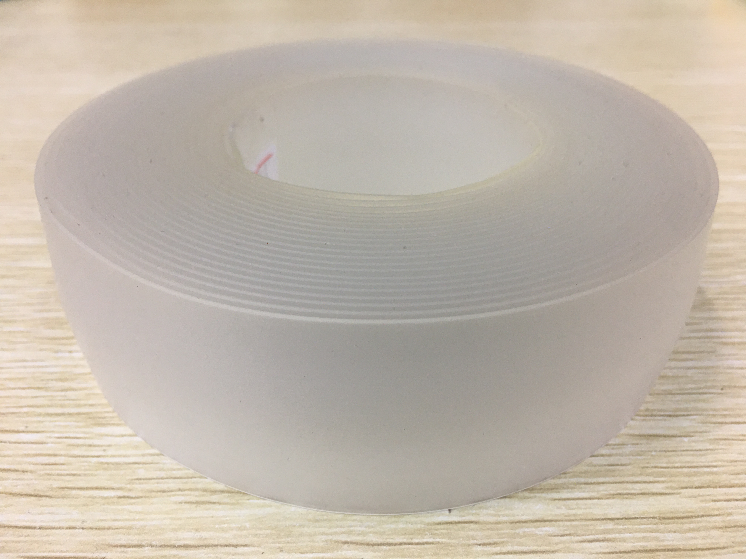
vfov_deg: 48.2
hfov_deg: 61.7
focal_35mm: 29
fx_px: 625
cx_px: 373
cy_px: 280
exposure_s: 1/33
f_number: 2.2
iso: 40
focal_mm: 4.15
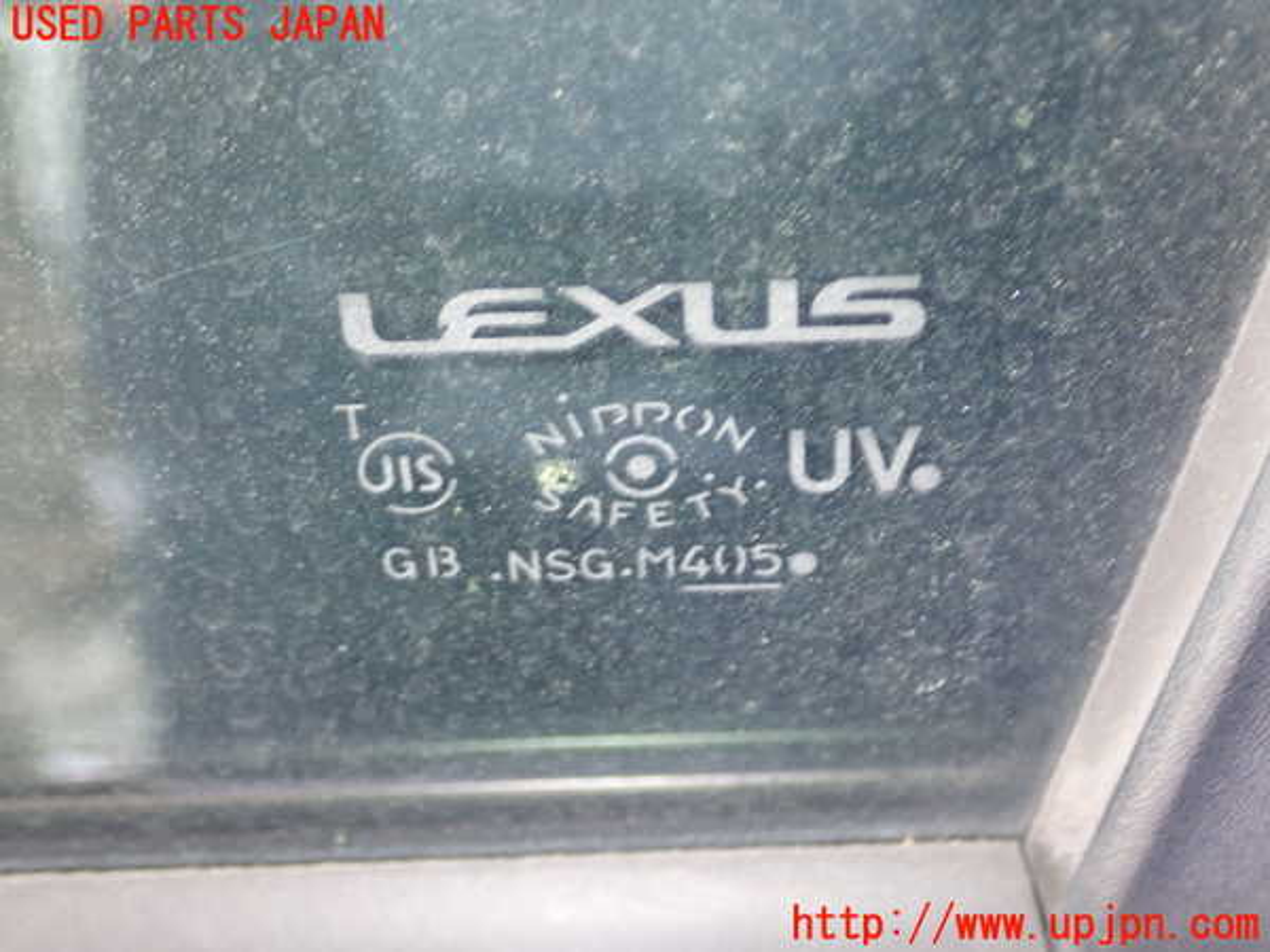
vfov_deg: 29.7
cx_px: 635
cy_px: 476
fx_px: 1798
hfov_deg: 38.9
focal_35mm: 49
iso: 800
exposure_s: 1/13
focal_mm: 8.99
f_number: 3.2
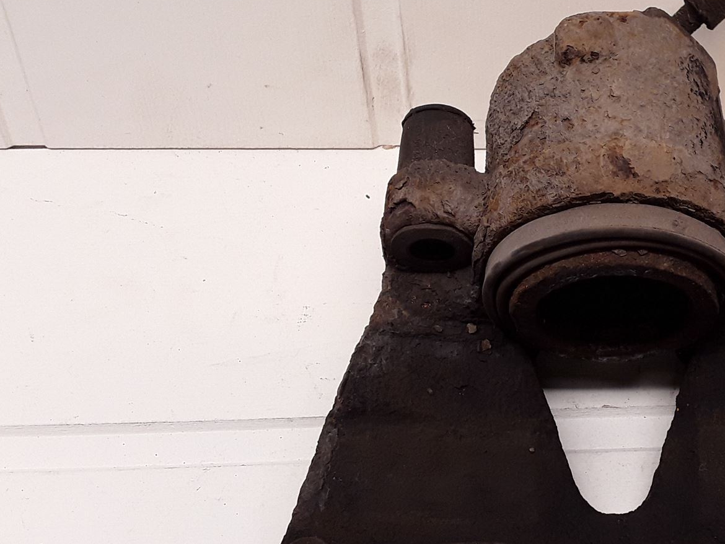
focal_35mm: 49
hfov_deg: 37.0
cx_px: 620
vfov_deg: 29.7
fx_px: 1026
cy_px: 259
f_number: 1.9
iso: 40
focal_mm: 2.91
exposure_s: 1/116
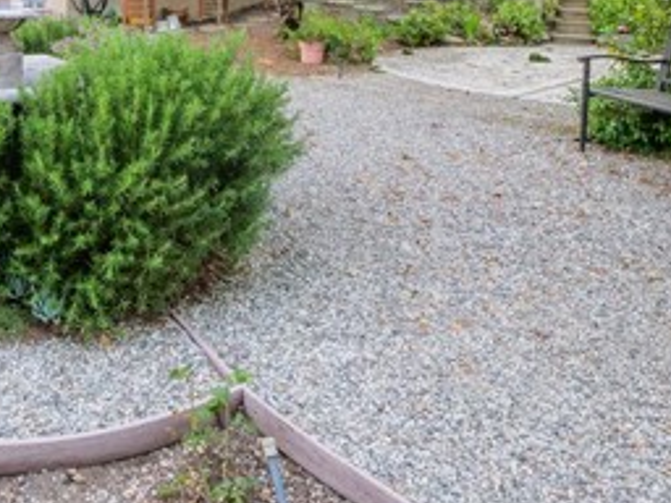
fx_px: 775
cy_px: -26
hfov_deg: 43.3
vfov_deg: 32.4
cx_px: 84
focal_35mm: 40
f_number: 11
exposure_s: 1/40
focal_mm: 8
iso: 800
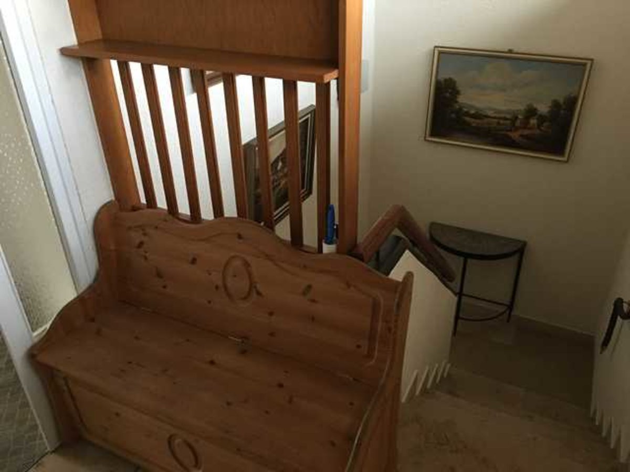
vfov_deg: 48.2
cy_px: 236
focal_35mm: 29
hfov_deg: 61.7
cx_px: 315
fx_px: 528
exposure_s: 1/8
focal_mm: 4.15
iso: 160
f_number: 2.2
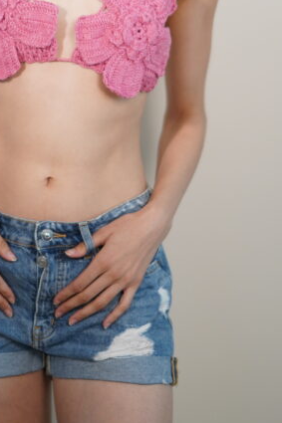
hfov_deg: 7.6
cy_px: 24
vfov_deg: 11.3
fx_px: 2117
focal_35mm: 180
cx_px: 79
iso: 800
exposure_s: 1/1600
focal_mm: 85
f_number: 1.4
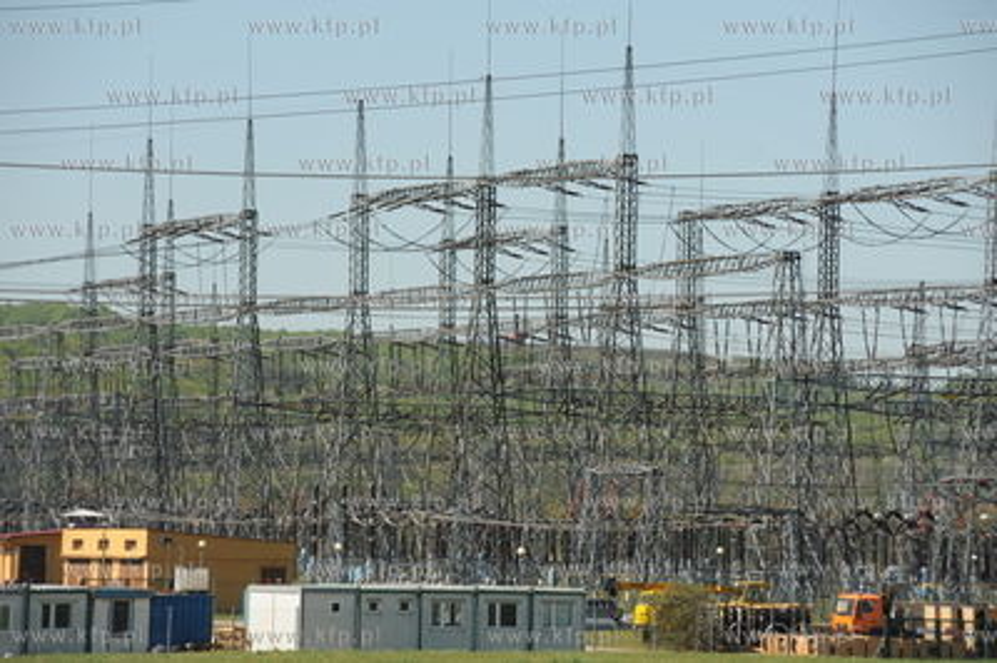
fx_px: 5119
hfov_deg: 11.1
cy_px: 332
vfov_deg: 7.4
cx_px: 498
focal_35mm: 185
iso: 200
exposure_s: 1/200
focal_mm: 185
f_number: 7.1
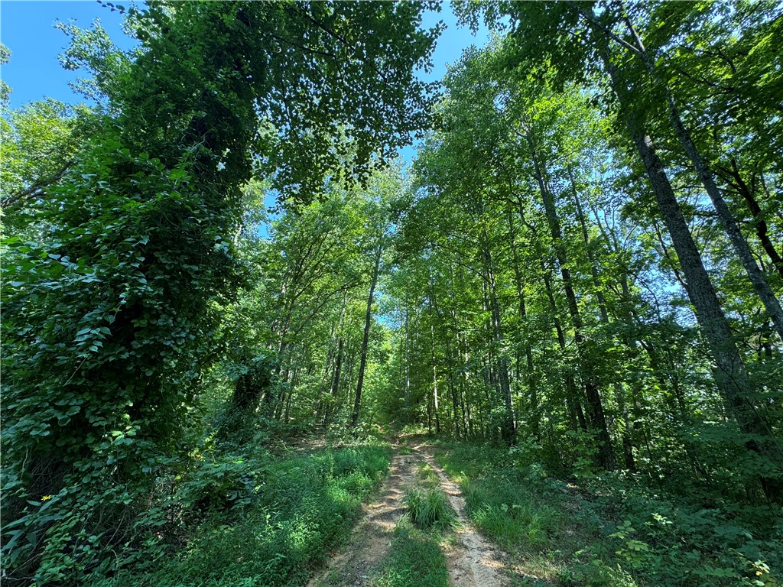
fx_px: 317
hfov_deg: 102.1
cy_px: 294
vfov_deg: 85.7
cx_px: 392
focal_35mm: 14
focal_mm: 2.22
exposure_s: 1/99
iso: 50
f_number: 2.2
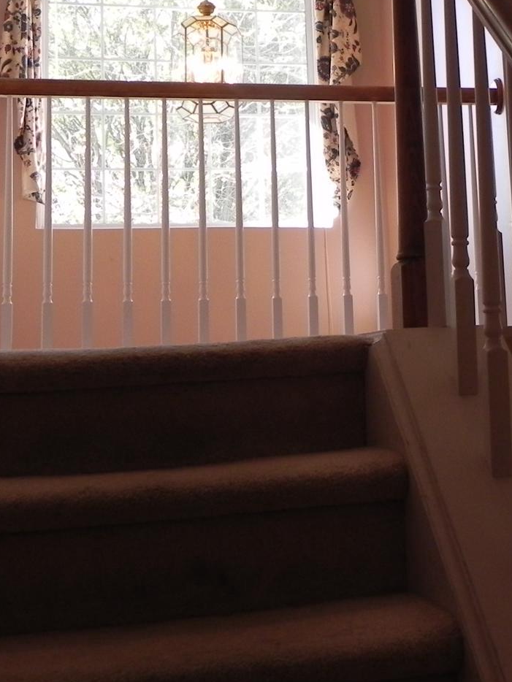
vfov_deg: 33.4
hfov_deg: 25.4
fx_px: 1124
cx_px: 381
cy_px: 212
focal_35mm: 57
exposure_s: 1/87.2
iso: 160
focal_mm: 4.6
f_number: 2.8
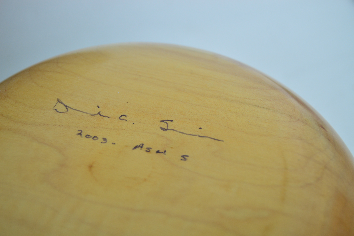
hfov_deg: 29.9
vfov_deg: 20.1
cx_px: 177
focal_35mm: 68
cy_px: 118
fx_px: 663
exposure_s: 1/160
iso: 200
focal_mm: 45
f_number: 5.3
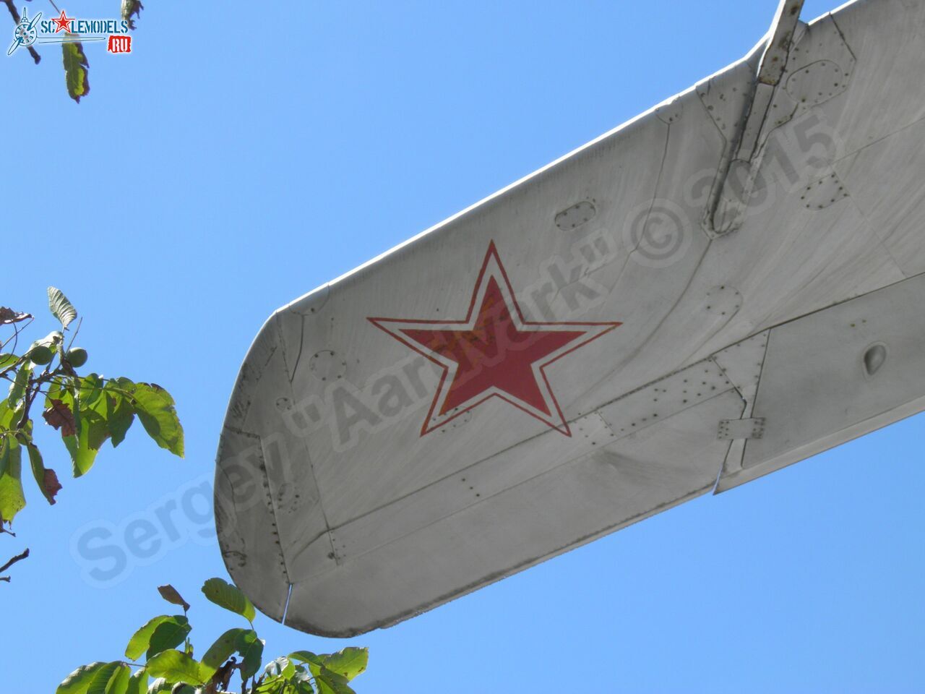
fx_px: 2672
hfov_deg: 19.6
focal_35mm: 100
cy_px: 347
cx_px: 462
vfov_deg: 14.8
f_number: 5.6
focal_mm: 17.1
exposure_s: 1/250
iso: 50
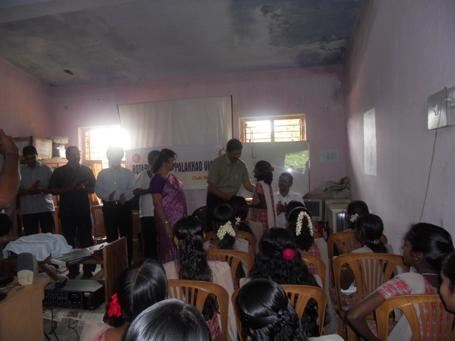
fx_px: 355
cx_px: 228
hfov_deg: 65.3
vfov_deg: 51.4
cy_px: 170
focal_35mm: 27
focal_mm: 4.9
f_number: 3.2
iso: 200
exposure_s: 1/25
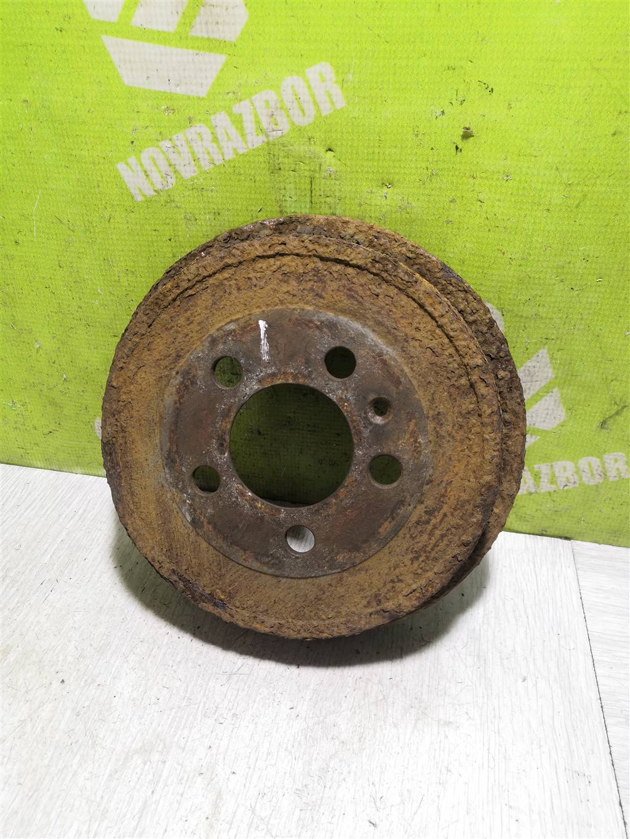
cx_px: 315
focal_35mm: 27
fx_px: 655
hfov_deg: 51.4
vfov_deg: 65.3
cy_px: 420
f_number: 1.8
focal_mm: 3.95
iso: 100
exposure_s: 1/50
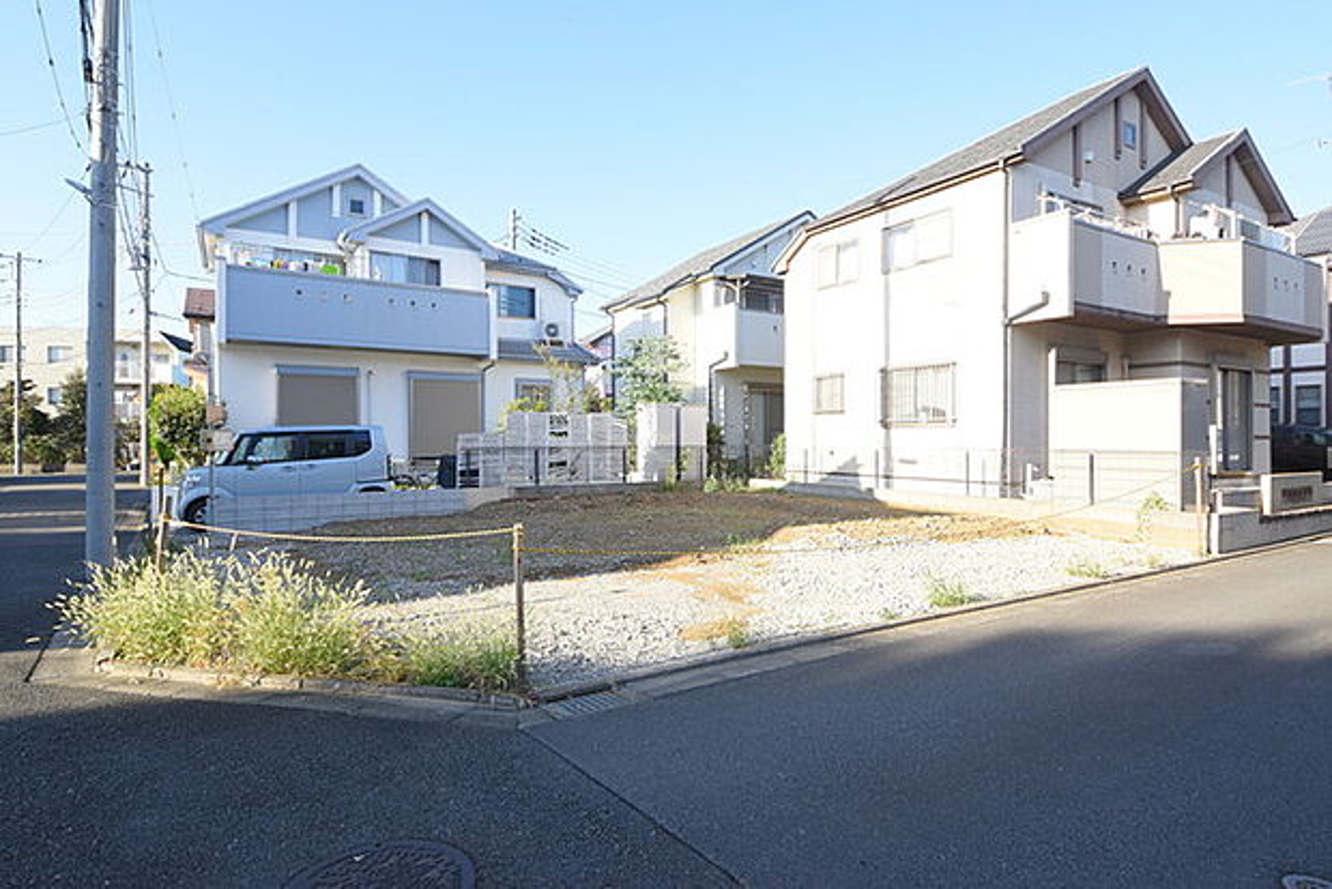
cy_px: 444
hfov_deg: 85.4
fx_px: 722
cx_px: 666
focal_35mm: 20
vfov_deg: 63.3
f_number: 8
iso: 360
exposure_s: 1/250
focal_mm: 13
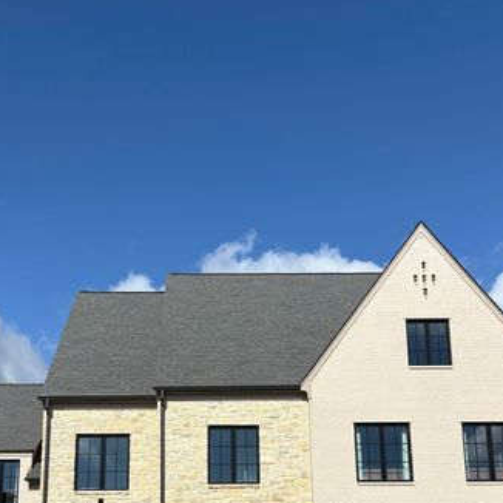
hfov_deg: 36.0
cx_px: 233
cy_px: 411
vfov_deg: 34.8
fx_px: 773
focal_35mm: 47
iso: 50
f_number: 1.6
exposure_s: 1/6993
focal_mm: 5.96
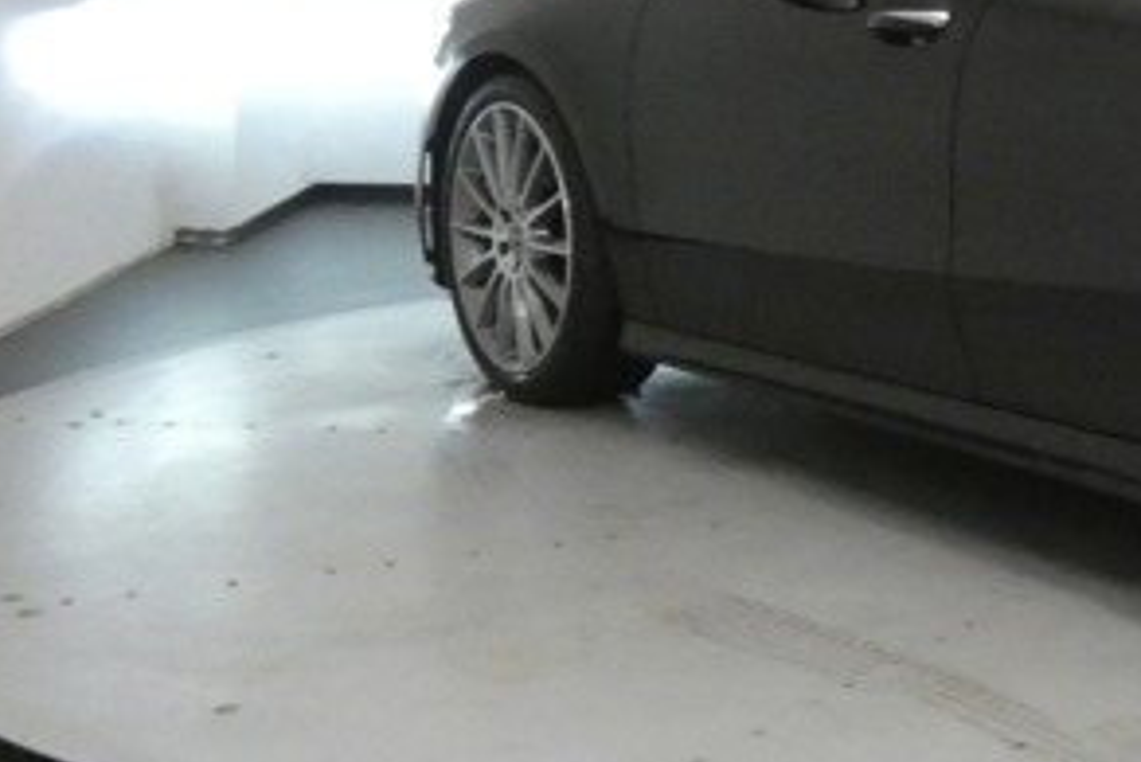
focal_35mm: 111
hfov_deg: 17.8
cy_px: 246
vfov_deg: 12.3
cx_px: 1243
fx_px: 3520
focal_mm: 7.1
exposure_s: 1/80
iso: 1250
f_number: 3.6
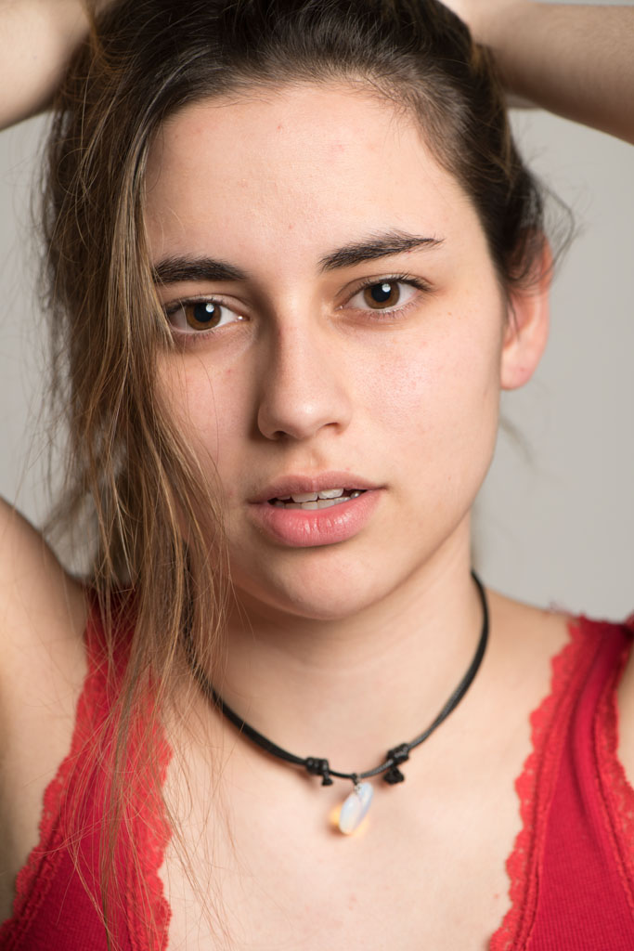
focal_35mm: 105
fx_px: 2773
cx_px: 317
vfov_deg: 19.5
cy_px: 476
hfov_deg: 13.0
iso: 100
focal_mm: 105
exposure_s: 1/200
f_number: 5.6
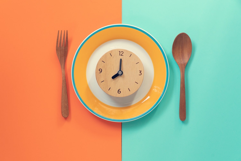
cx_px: 120
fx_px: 469
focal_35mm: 70
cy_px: 80
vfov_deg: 19.5
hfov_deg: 28.8
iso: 640
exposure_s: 1/100
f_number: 5.6
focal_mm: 70
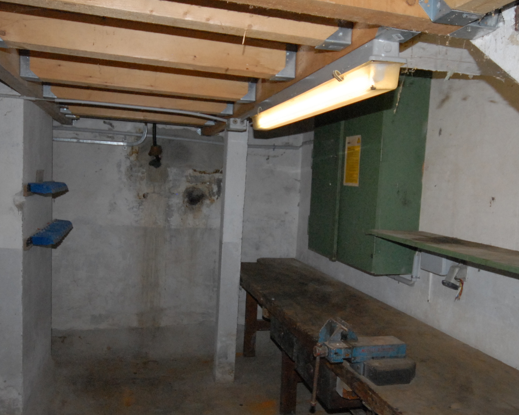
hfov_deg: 56.5
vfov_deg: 46.3
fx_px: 483
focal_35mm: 31
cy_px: 241
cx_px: 251
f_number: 4.2
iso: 1000
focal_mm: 11.5
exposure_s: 1/125
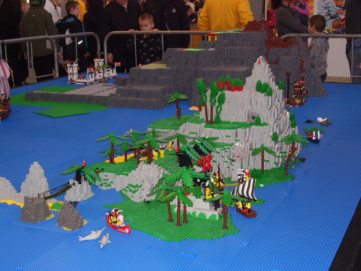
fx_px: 584
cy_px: 136
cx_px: 180
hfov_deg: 34.3
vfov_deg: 26.1
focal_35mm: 56
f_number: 3.4
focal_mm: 9.4
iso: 125
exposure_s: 1/60
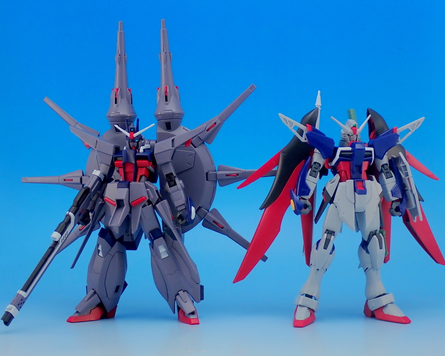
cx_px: 230
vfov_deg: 28.6
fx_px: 698
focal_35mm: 53
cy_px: 175
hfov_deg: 35.4
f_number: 3.2
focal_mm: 9.01
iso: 100
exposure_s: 1/30
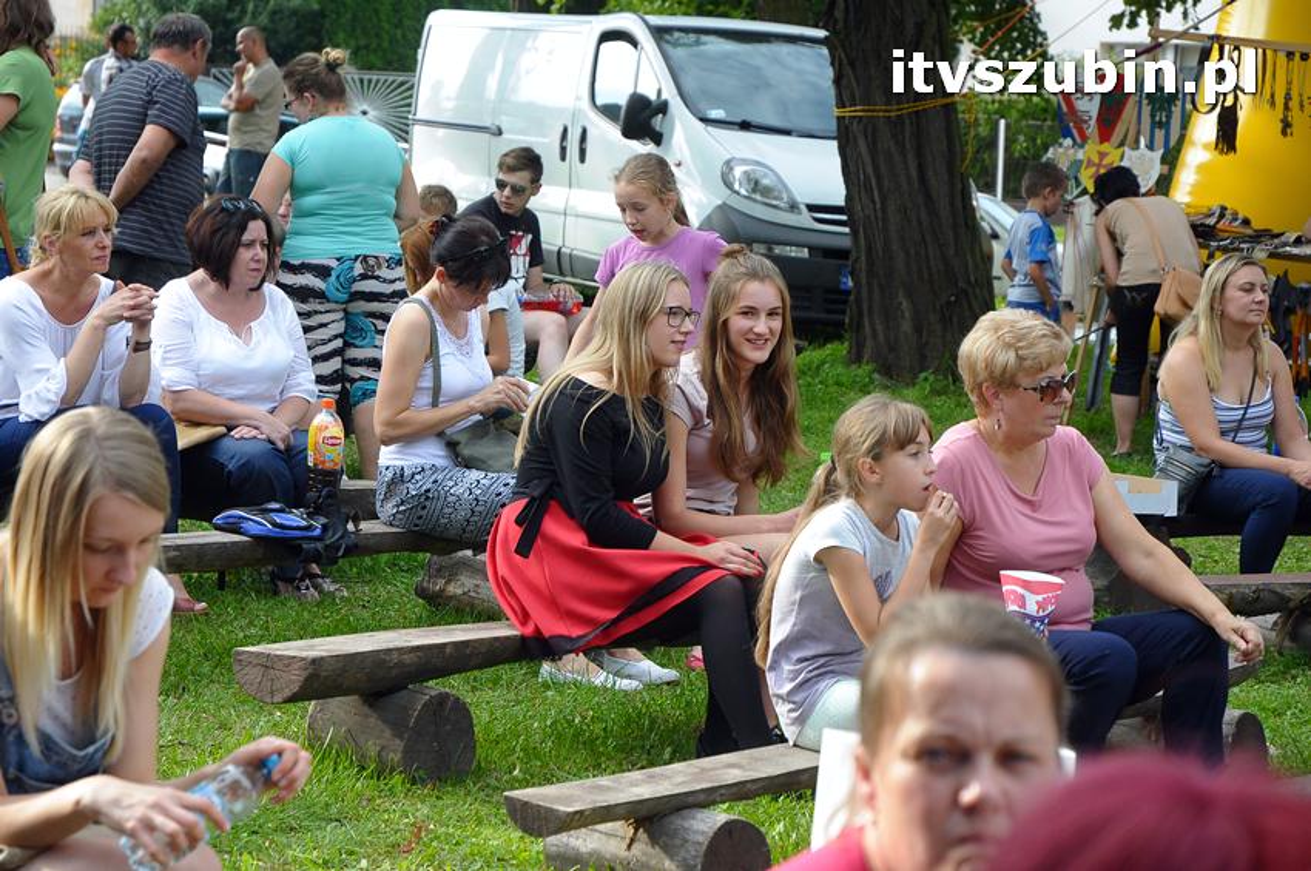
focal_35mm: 105
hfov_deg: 19.5
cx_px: 656
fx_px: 3820
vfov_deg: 13.0
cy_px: 436
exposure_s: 1/500
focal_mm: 70
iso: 640
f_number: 5.6
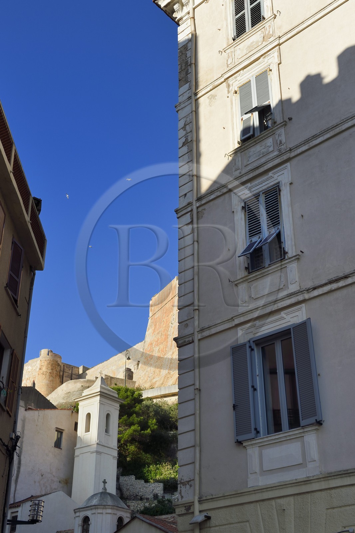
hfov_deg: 29.9
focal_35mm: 45
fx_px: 666
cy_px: 266
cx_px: 178
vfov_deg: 43.6
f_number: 11
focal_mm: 45
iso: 200
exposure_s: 1/250
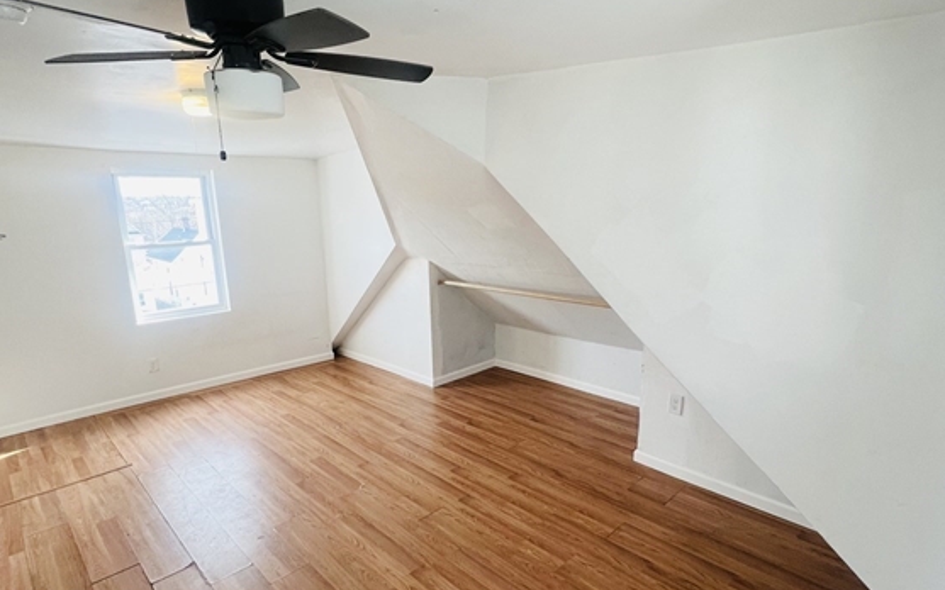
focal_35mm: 19
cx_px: 472
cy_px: 331
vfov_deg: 62.0
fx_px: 489
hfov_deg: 88.0
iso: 100
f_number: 1.8
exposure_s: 1/120
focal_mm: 1.57
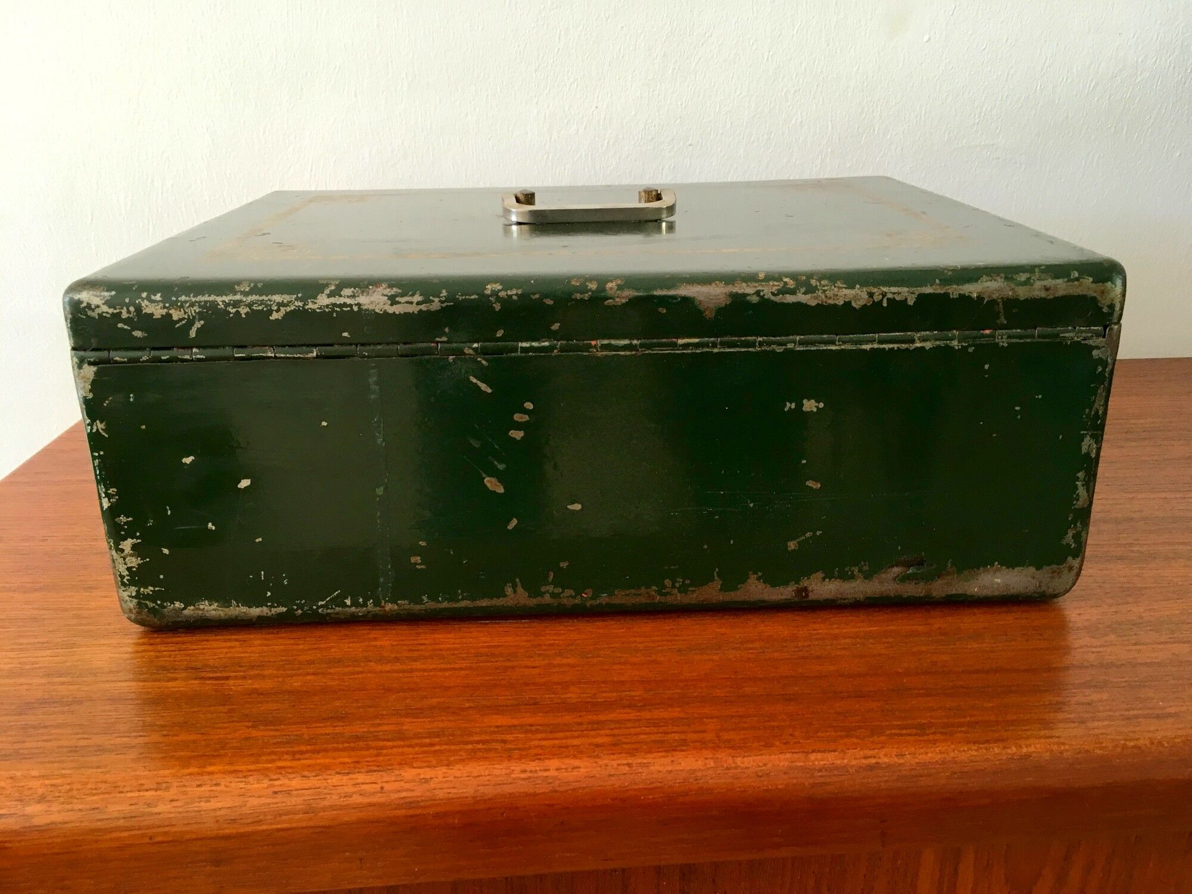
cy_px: 447
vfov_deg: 48.2
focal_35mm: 29
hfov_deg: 61.7
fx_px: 999
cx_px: 596
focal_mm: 4.15
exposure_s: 1/33
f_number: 2.2
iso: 50
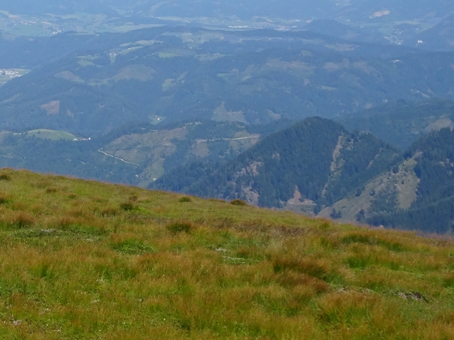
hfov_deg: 16.4
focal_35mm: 118
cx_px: 12
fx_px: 1548
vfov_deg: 12.4
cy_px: -28
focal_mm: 7.58
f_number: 4.5
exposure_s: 1/800
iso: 80
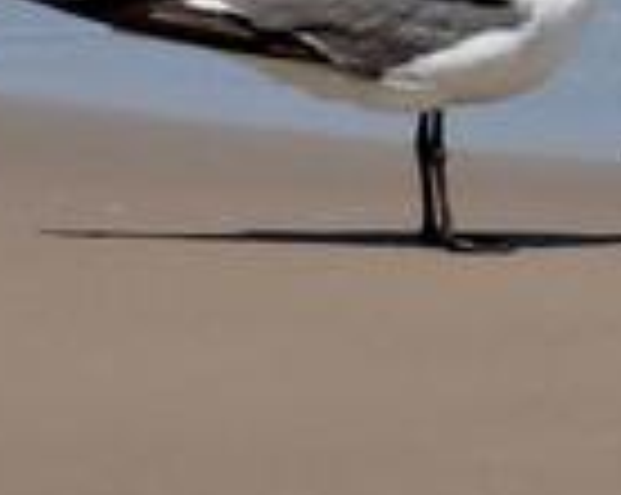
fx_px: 31513
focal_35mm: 1717
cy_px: -482
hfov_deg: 1.1
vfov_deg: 0.9
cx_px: 2056
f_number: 11
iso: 180
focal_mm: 140
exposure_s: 1/500
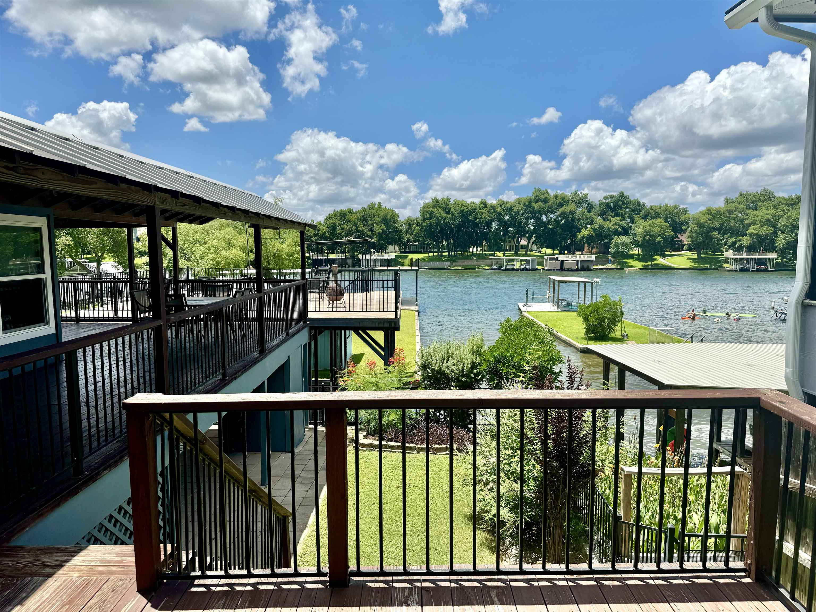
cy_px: 306
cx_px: 408
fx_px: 566
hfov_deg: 71.6
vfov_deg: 56.8
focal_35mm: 24
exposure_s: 1/4608
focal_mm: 6.76
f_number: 1.78
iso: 80
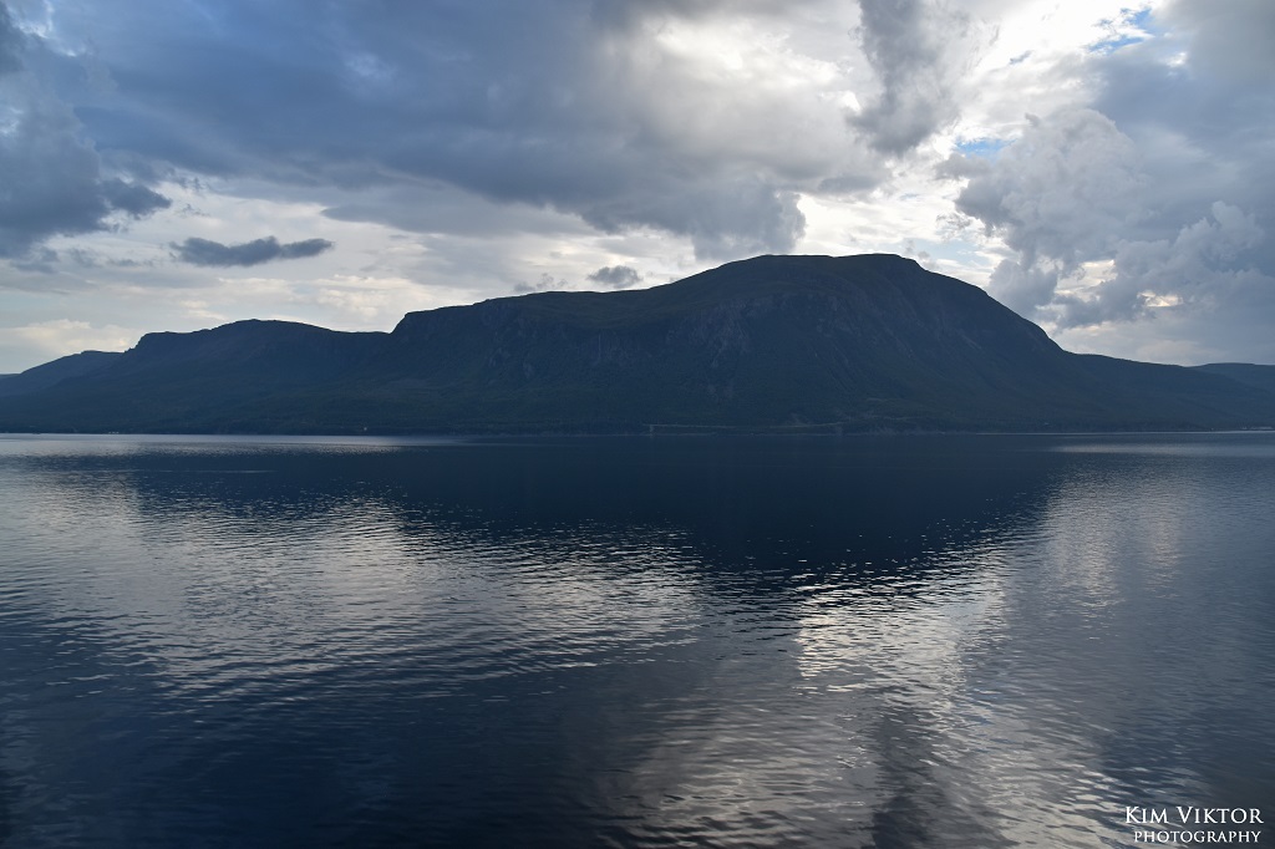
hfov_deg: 16.1
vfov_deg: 10.7
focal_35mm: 128
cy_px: 424
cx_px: 638
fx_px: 4514
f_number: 10
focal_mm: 85
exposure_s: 1/400
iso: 200
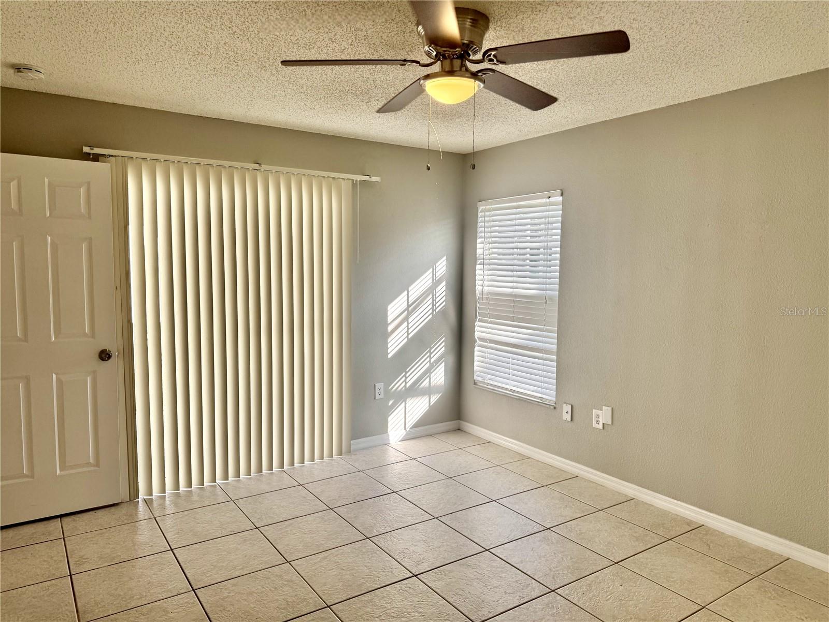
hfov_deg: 71.6
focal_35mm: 24
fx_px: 575
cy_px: 311
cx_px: 414
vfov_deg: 56.8
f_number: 1.78
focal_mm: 6.76
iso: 80
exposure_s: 1/262
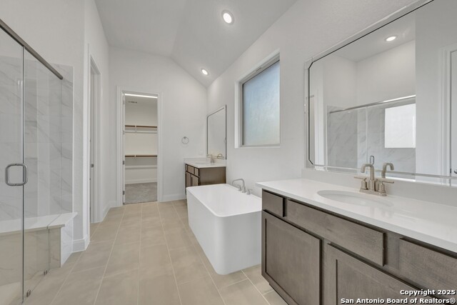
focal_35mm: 14
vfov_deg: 81.2
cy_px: 152
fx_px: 178
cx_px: 228
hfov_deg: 104.2
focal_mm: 14
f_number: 9
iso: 100
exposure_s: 1/4
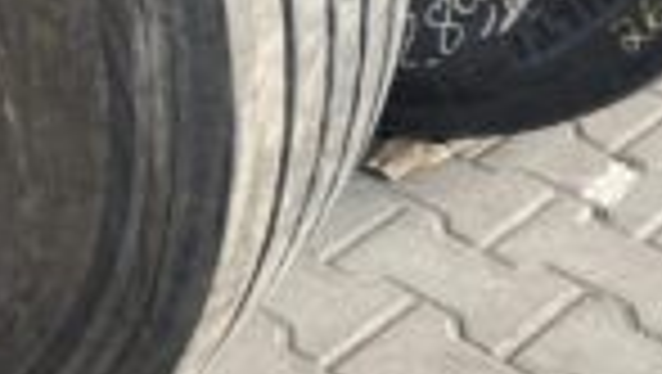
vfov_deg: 14.1
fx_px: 1458
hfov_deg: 23.0
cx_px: -171
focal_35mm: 83
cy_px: -88
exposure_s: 1/121
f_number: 1.8
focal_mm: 4.25
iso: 80
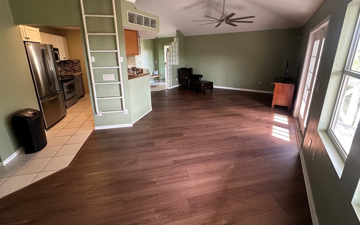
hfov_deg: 97.8
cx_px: 183
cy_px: 94
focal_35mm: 16
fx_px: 157
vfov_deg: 70.8
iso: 200
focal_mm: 2.22
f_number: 2.2
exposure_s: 1/60
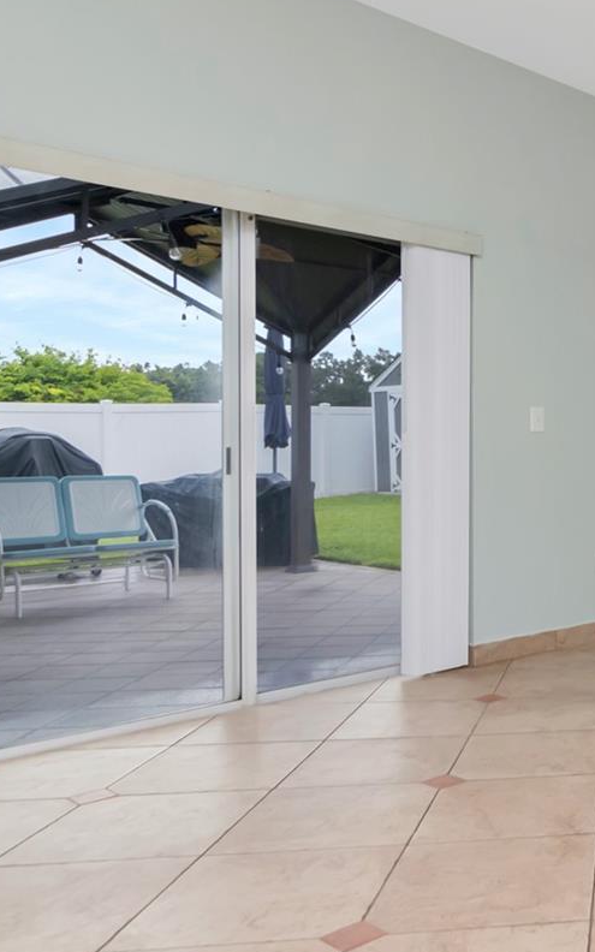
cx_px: 814
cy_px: 457
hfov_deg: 28.1
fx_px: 921
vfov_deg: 54.6
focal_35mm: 36
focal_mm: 11.5
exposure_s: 1/200
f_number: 7.1
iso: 1000
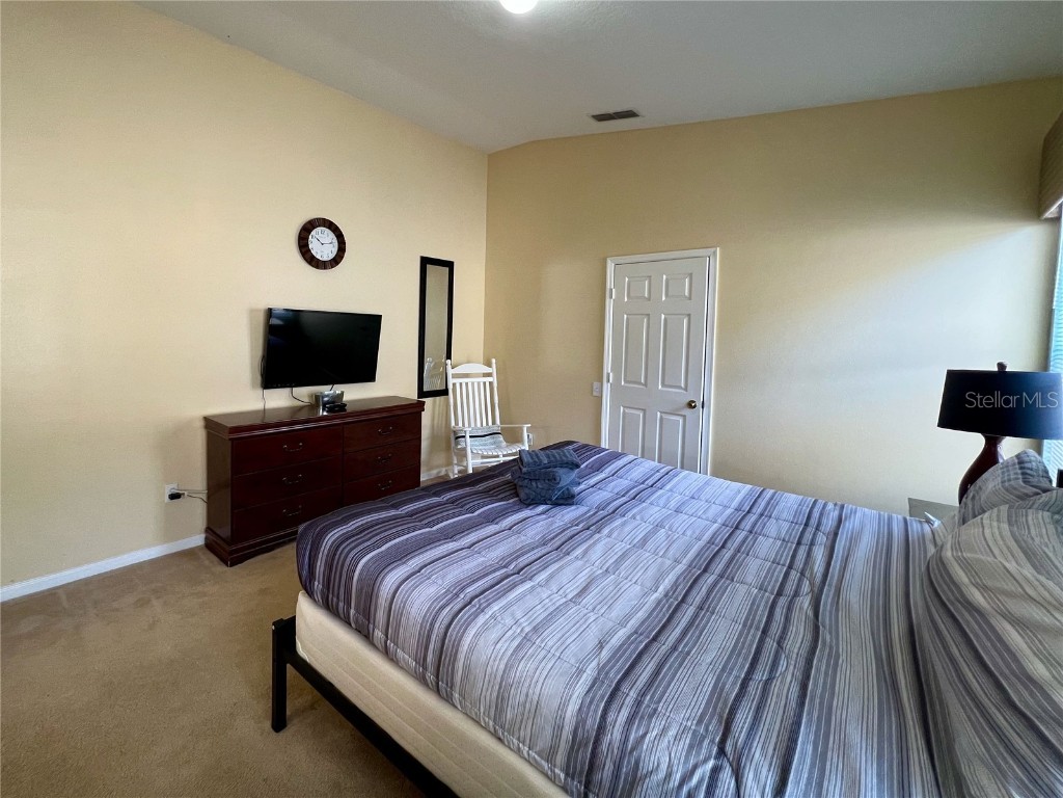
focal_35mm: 13
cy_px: 399
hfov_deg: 106.2
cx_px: 532
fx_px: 399
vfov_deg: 89.9
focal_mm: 1.57
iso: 200
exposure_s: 1/120
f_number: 1.8
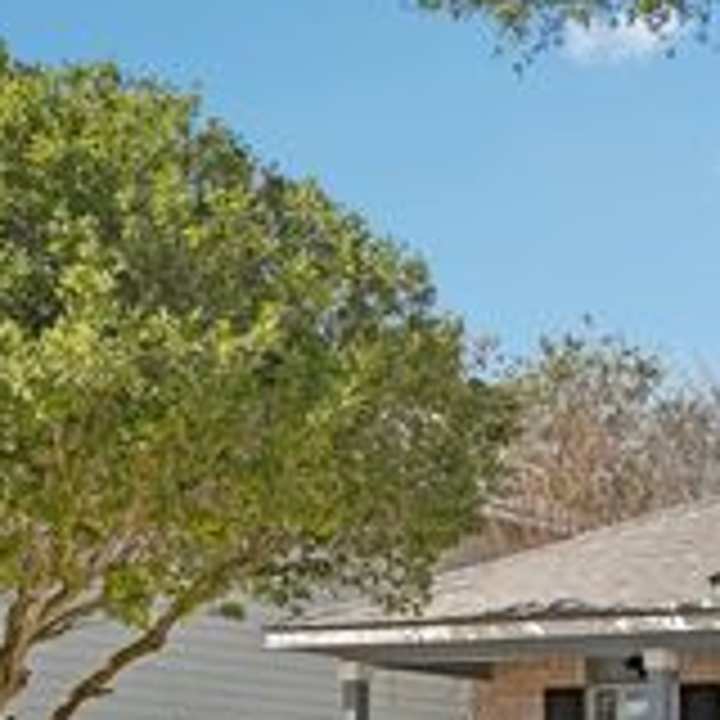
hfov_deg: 16.8
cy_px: 628
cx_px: 1098
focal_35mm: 93
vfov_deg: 18.4
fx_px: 2188
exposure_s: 1/250
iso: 100
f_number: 8
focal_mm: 35
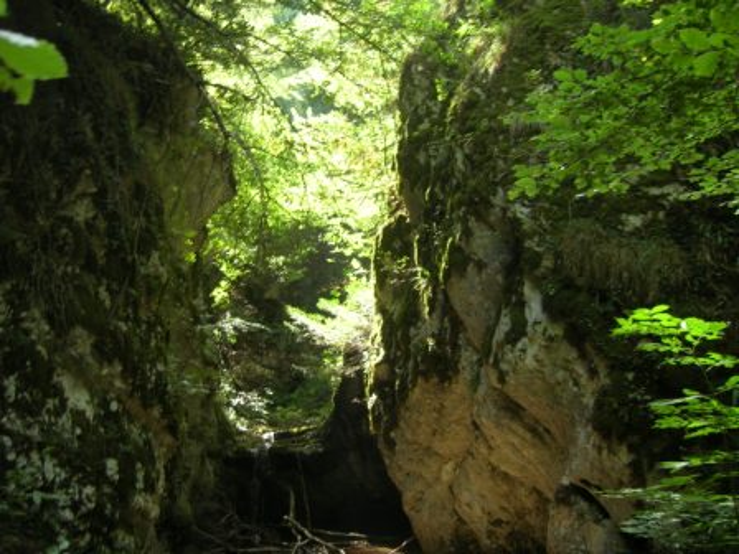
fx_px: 726
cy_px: 277
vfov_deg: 41.8
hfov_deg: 54.0
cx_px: 370
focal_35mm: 34
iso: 50
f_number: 2.9
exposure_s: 1/37.1
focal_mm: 5.7
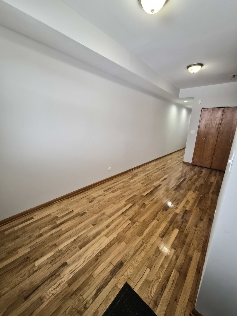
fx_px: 119
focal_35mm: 13
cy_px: 158
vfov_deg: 106.2
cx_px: 118
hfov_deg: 89.9
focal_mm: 1.7
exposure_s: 1/60
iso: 250
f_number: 2.2
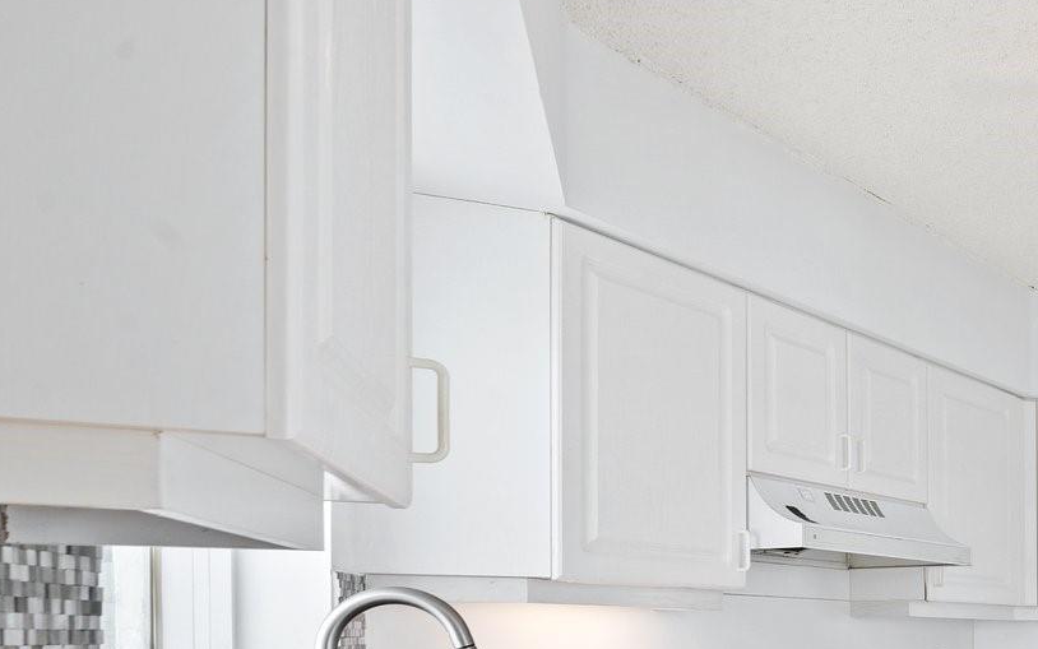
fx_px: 1160
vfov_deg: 28.8
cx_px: 1293
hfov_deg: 35.7
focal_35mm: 41
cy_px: 686
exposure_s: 1/8
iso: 200
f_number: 8
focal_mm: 16
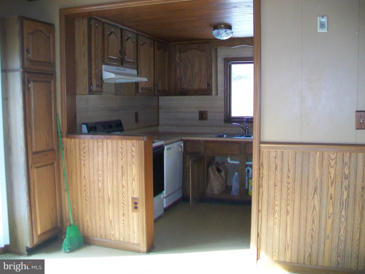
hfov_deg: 54.0
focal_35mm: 34
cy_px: 137
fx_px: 359
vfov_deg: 41.8
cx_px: 182
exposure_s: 1/60
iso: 160
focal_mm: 6.1
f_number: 2.7
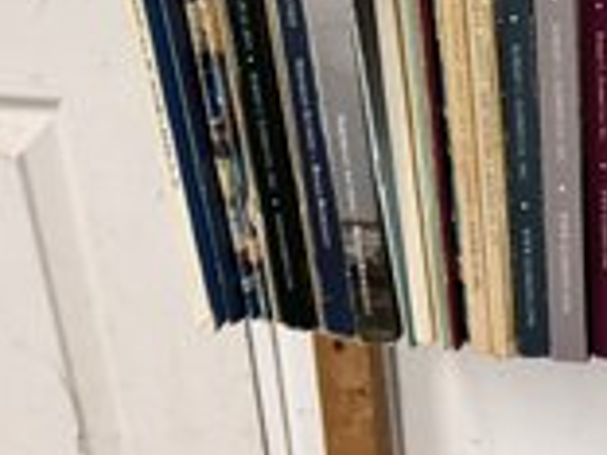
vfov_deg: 24.8
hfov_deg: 30.9
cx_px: 632
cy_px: 37
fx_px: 1000
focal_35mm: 57
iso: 400
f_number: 1.6
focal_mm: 5.96
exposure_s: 1/40
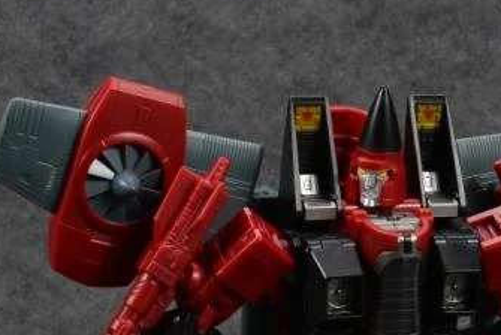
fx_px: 2382
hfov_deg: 12.0
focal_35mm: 171
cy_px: 417
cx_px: 386
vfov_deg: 8.0
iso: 100
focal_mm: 56
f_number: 16
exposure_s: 1/125
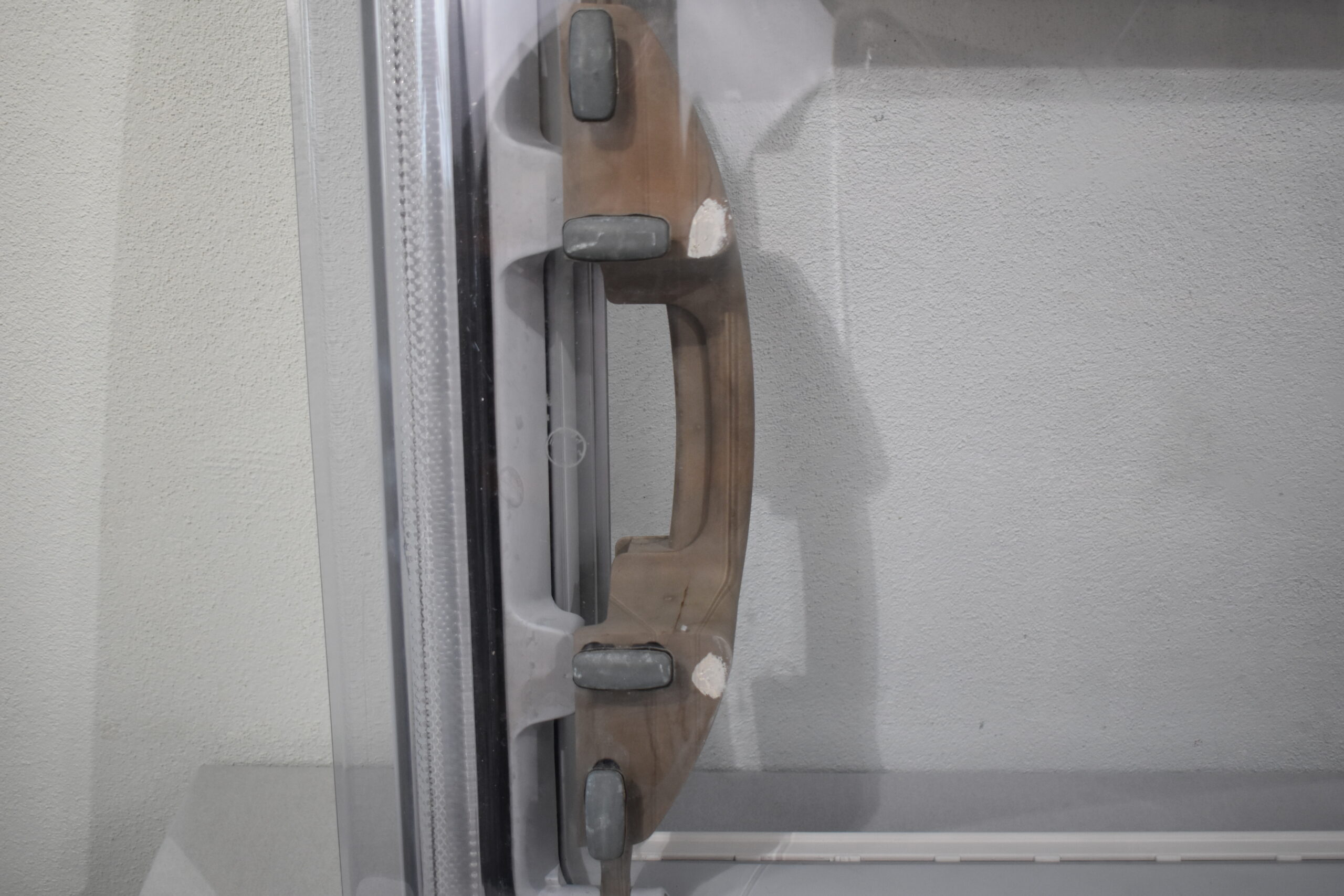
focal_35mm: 40
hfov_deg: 47.9
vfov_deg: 33.0
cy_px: 448
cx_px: 672
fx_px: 1512
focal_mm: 27
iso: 800
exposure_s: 1/250
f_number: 4
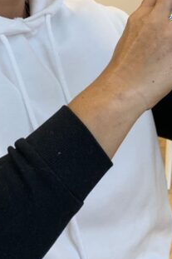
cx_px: 109
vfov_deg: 22.2
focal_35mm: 89
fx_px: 638
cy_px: 11
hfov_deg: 15.3
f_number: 1.8
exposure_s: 1/50
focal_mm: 4.25
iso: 64
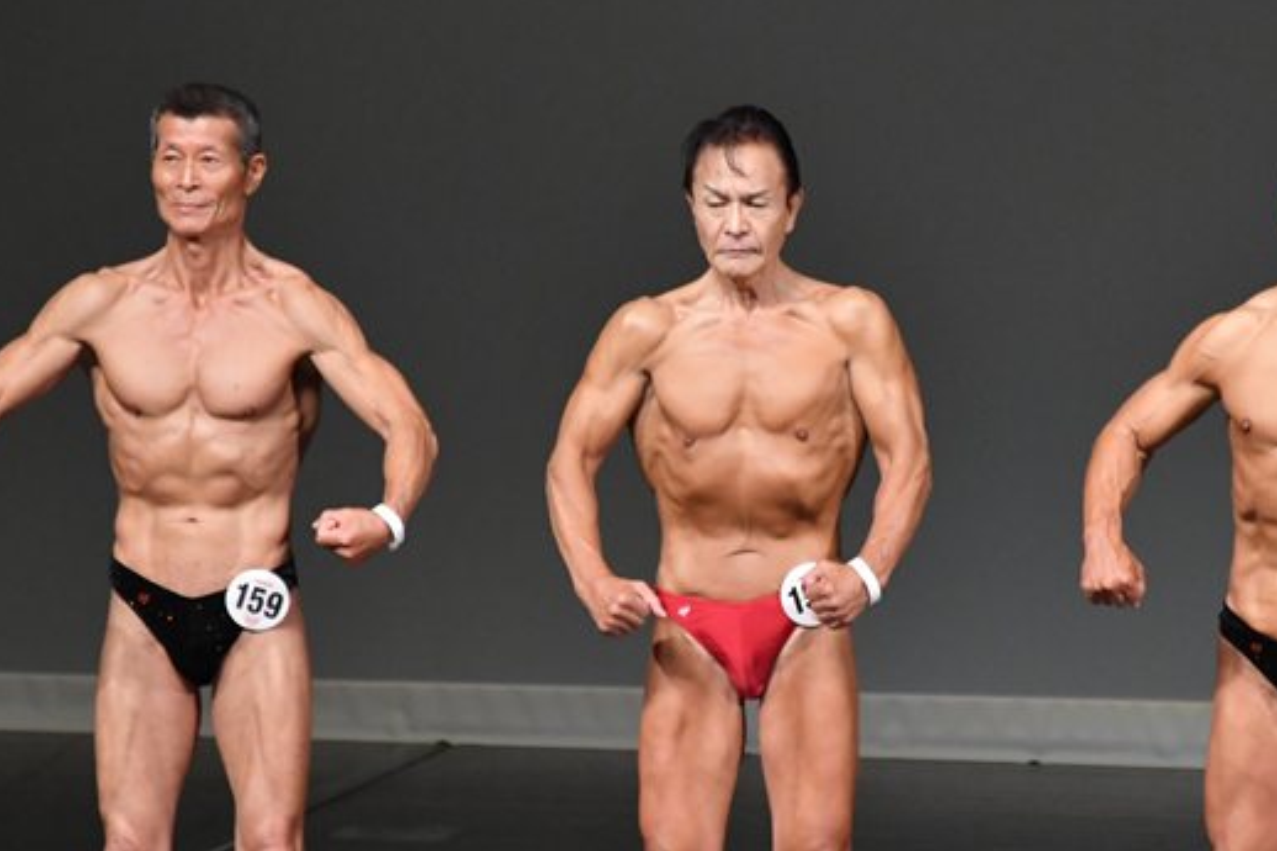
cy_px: 582
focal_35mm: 561
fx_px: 19892
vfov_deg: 2.4
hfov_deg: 3.7
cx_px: 825
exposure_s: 1/400
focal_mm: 250
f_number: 5.6
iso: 4000
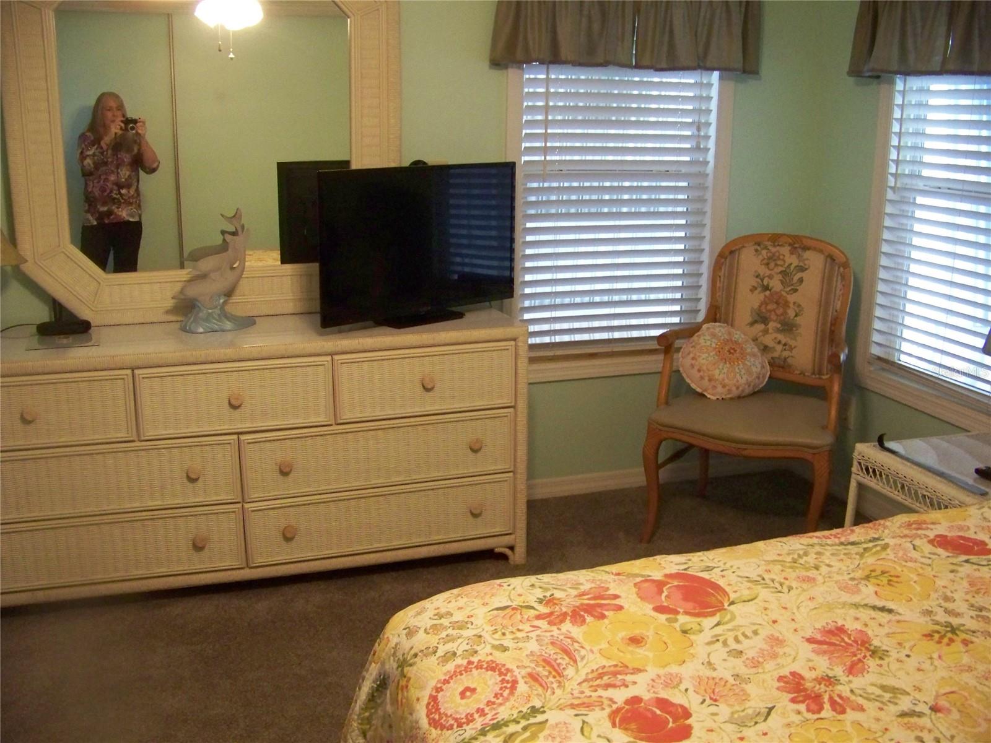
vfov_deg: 39.7
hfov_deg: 51.4
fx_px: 1031
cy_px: 372
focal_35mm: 36
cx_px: 496
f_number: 2.8
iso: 400
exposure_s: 1/25
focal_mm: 5.85
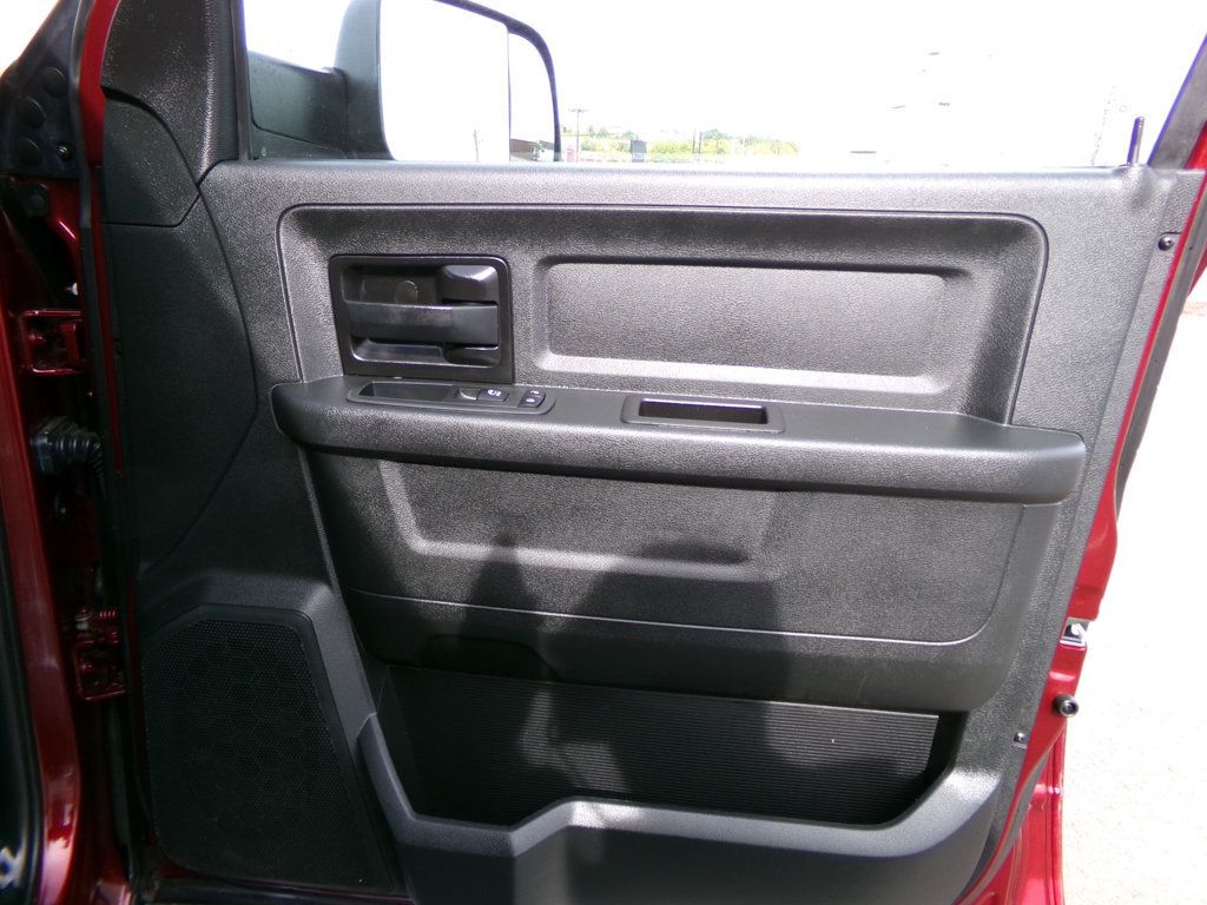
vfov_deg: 56.8
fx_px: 837
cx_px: 604
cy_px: 452
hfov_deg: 71.6
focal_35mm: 24
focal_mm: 4.3
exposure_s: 1/100
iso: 100
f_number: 3.7
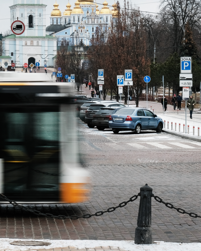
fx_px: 1034
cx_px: 63
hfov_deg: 11.1
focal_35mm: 139
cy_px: 88
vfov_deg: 13.8
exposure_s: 1/17
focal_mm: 46.6
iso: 160
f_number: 16
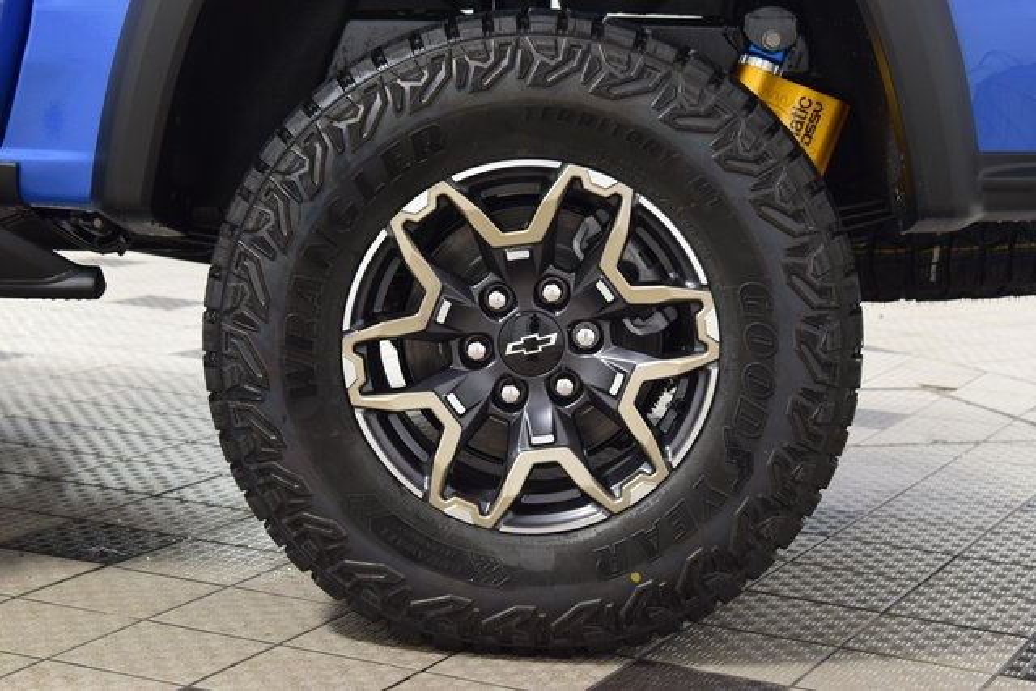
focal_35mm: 75
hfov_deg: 27.0
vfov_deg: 18.2
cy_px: 346
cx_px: 518
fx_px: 2159
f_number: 6.3
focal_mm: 50
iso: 1250
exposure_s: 1/15
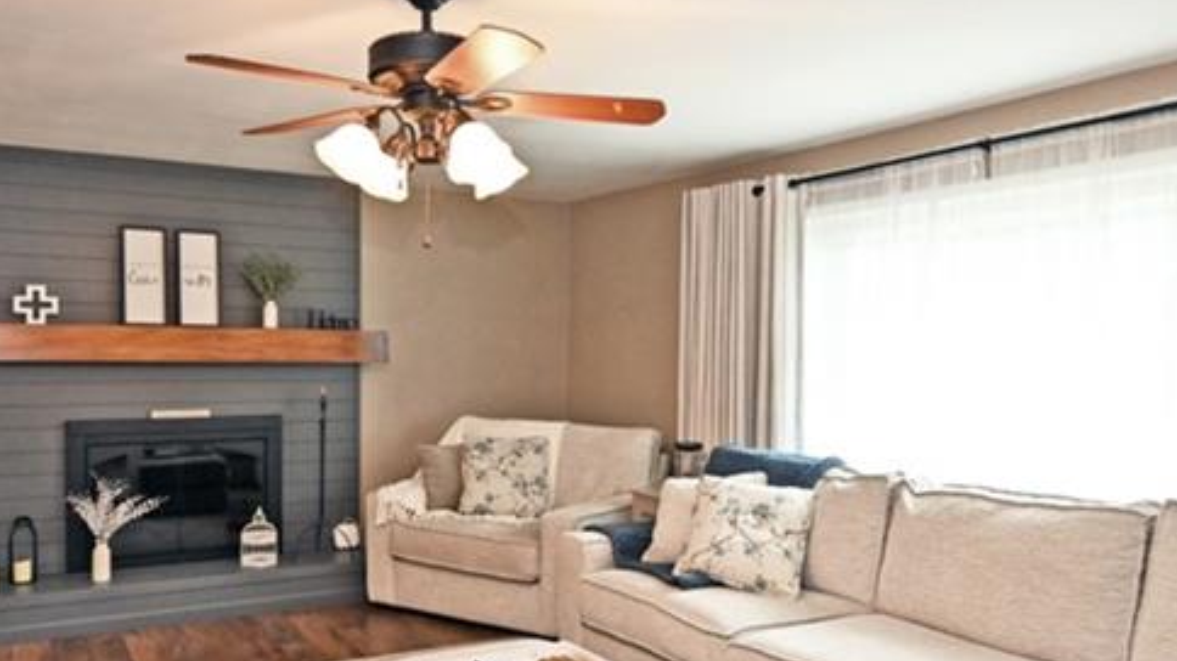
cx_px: 535
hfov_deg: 62.5
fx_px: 967
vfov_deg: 37.7
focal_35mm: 31
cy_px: 372
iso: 800
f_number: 4
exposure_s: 1/60
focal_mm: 14
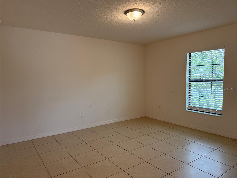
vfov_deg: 56.8
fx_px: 164
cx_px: 118
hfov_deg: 71.6
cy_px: 89
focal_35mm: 24
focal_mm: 6.76
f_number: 1.78
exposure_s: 1/194
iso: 200
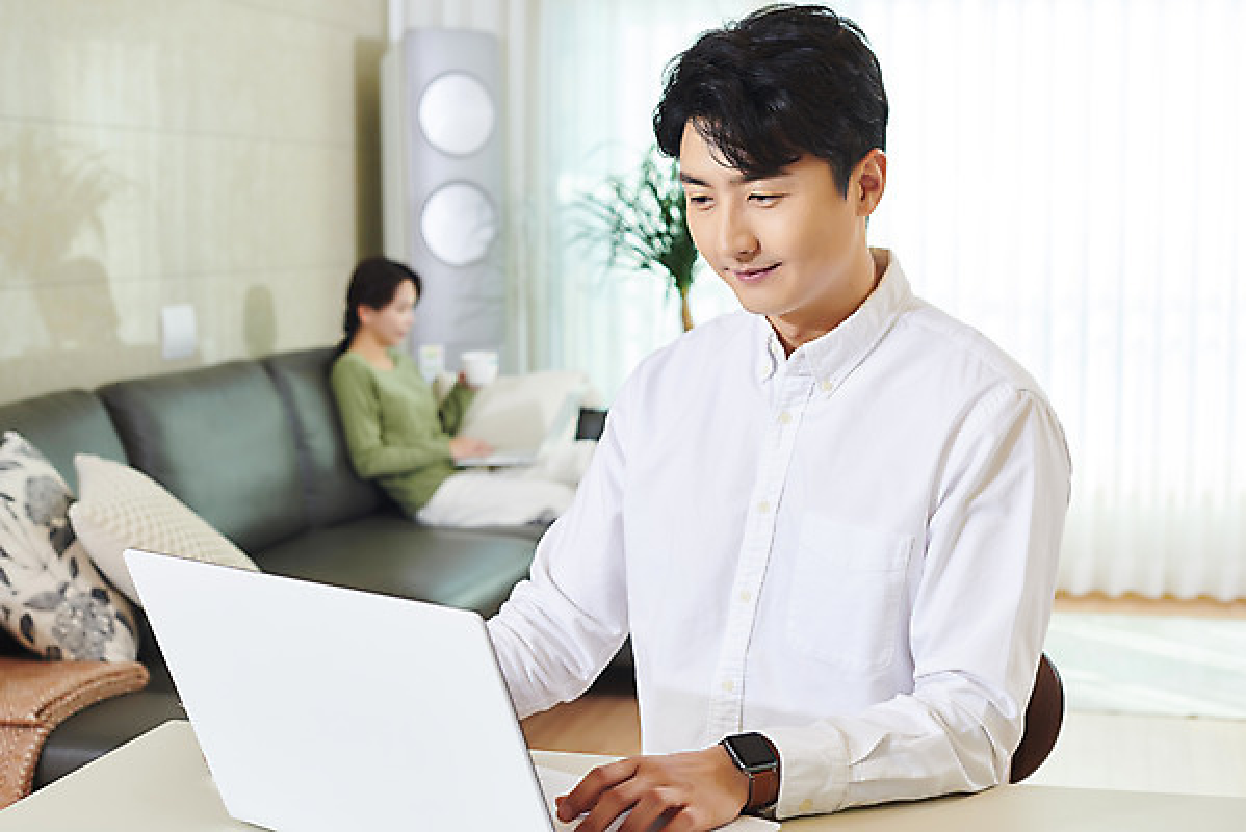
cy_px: 416
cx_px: 623
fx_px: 1731
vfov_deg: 27.0
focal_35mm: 50
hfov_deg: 39.6
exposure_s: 1/80
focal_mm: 50
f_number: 5
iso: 200
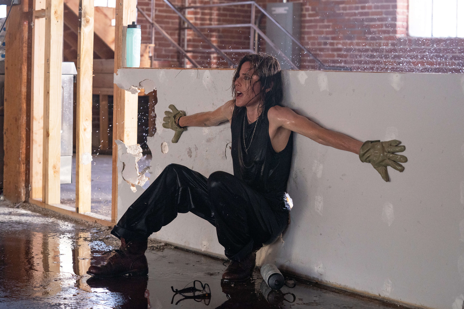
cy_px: 154
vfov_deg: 18.9
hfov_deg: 28.1
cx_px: 232
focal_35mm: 72
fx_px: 928
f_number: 4.5
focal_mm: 72
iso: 6400
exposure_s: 1/320
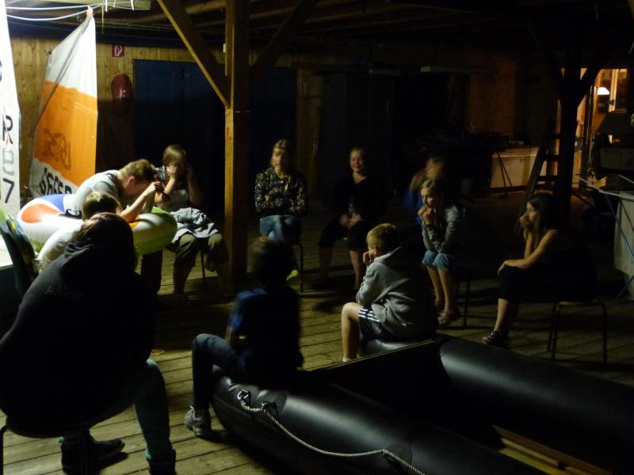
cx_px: 317
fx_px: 769
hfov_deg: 44.8
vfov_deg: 34.3
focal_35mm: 42
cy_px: 238
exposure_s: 1/4
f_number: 3.2
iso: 800
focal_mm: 7.4
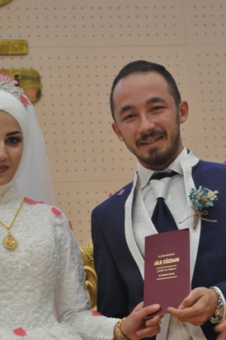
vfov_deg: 14.3
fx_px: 1360
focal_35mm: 144
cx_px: 104
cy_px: 199
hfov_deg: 9.5
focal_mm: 62
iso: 800
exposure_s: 1/125
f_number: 4.5
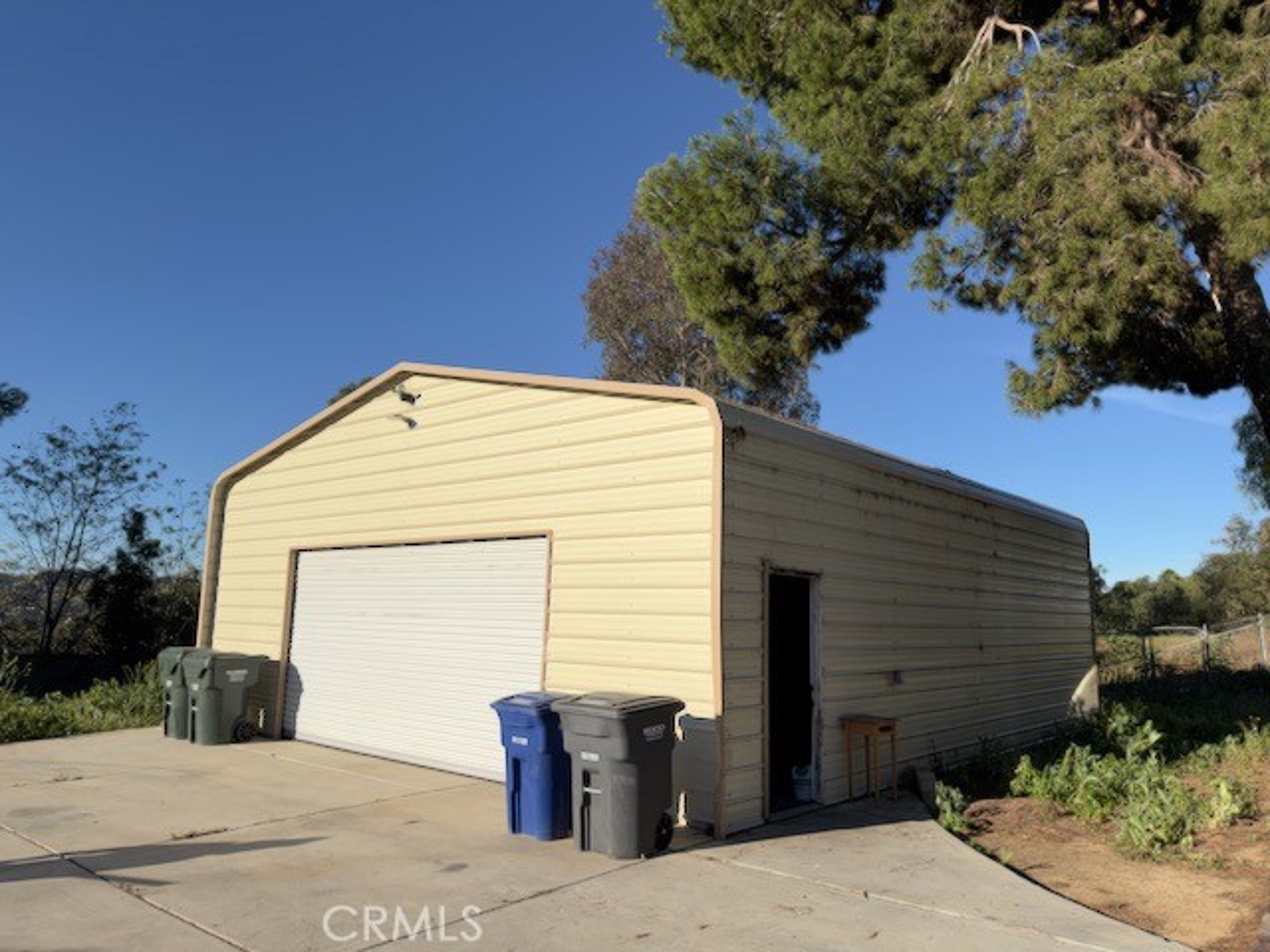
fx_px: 881
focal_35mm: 24
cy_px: 476
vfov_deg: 56.8
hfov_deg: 71.6
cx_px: 635
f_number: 1.78
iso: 64
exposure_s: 1/6897
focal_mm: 6.76
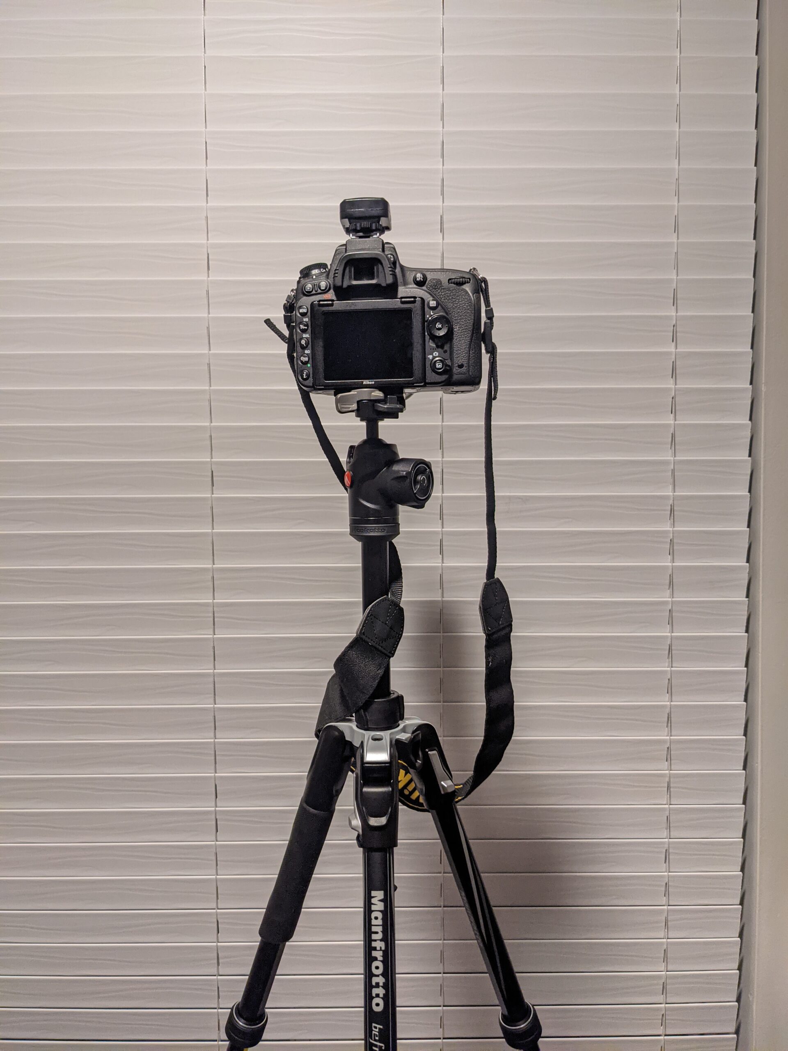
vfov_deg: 65.3
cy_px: 526
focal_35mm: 27
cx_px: 394
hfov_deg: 51.4
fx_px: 820
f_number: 1.73
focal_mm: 4.38
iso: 449
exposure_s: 1/60
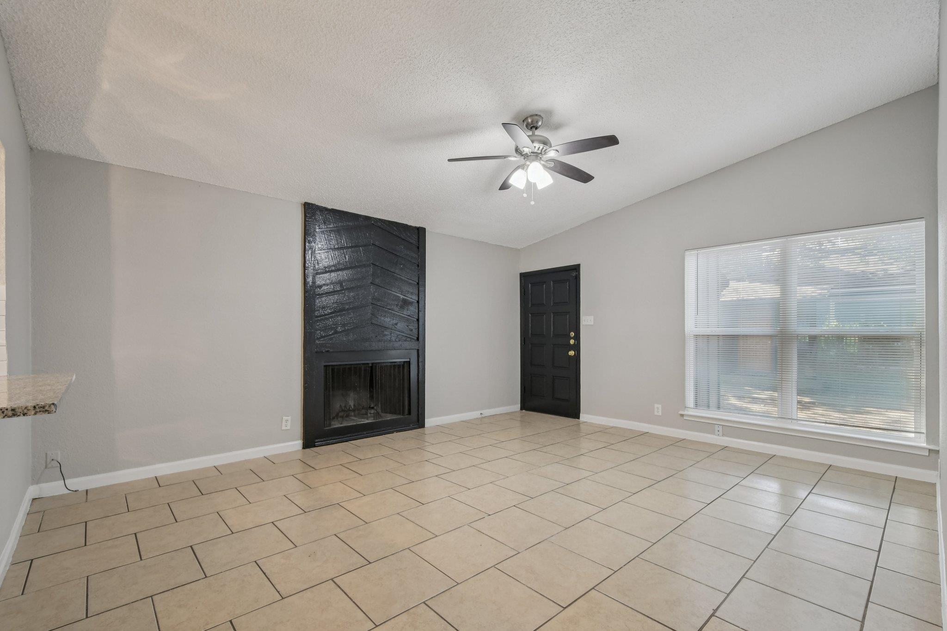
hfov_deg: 100.4
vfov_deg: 77.3
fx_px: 395
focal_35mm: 15
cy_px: 316
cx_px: 474
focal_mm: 10
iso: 400
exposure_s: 1/10
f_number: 8
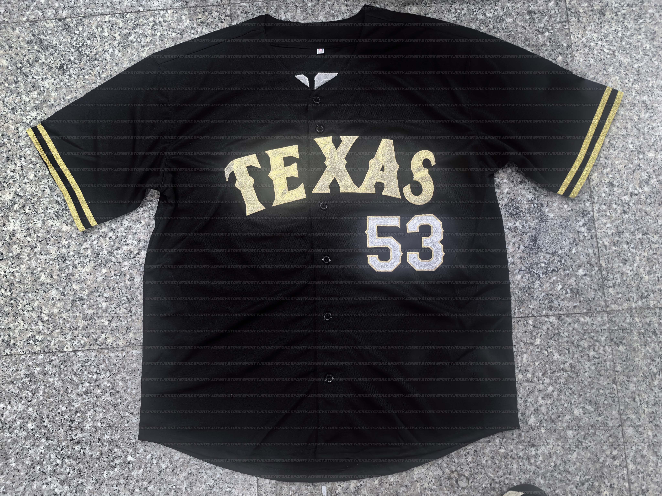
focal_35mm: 27
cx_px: 331
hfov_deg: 65.3
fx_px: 516
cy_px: 248
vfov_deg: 51.4
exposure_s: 1/33.3
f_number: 2
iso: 250
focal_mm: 5.75
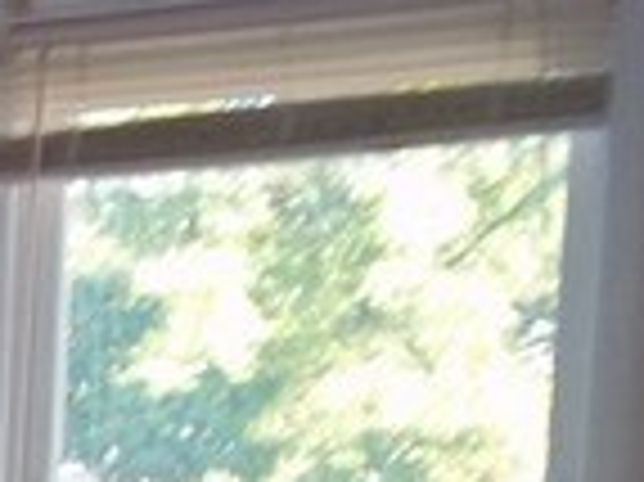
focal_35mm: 161
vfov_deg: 8.7
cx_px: -730
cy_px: 928
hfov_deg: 11.0
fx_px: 2993
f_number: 3.1
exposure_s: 1/30
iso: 160
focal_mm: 6.5
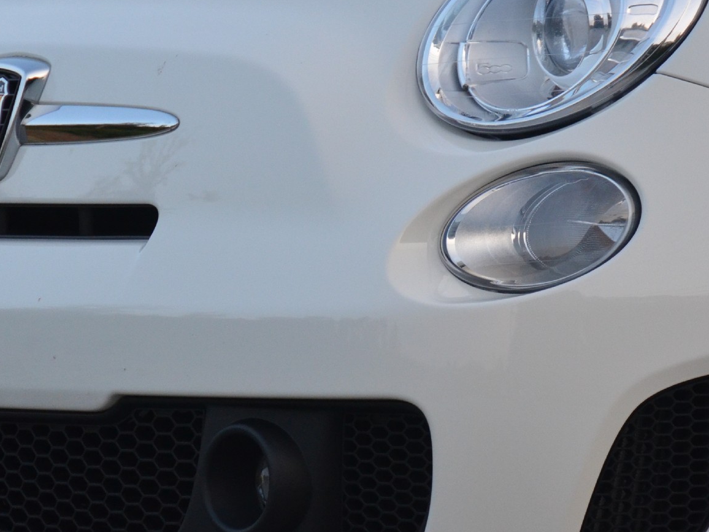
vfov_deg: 2.8
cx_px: 400
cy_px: 169
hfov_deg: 3.7
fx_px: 10835
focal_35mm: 529
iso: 1250
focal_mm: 170
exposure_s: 1/500
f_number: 5.6
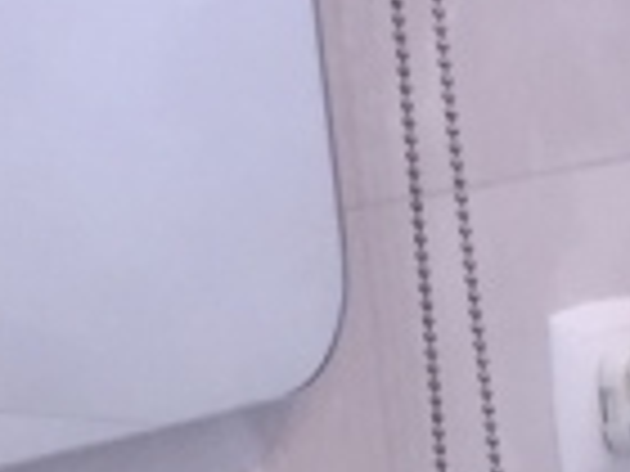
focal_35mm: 212
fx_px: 3858
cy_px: 1605
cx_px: 1408
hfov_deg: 8.6
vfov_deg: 6.2
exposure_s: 1/50
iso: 32
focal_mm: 4.2
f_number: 2.2
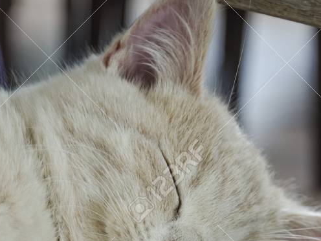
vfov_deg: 8.1
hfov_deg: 10.9
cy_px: 295
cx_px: 145
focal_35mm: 181
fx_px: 1678
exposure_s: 1/6
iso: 250
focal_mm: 48
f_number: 4.8
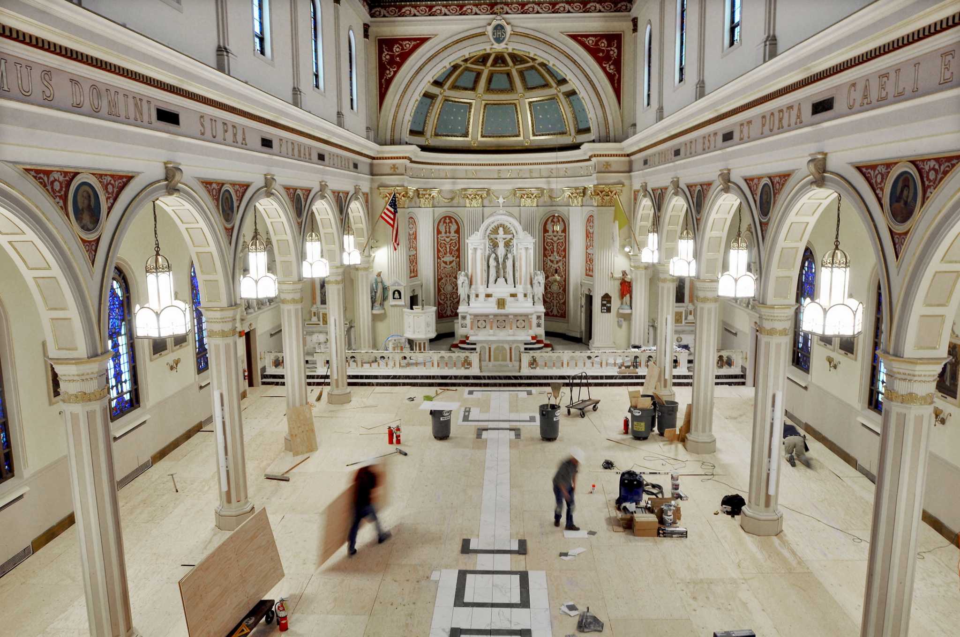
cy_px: 318
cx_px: 480
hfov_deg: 53.2
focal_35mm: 36
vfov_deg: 36.8
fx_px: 959
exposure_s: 1/4
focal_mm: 24
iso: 320
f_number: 7.1
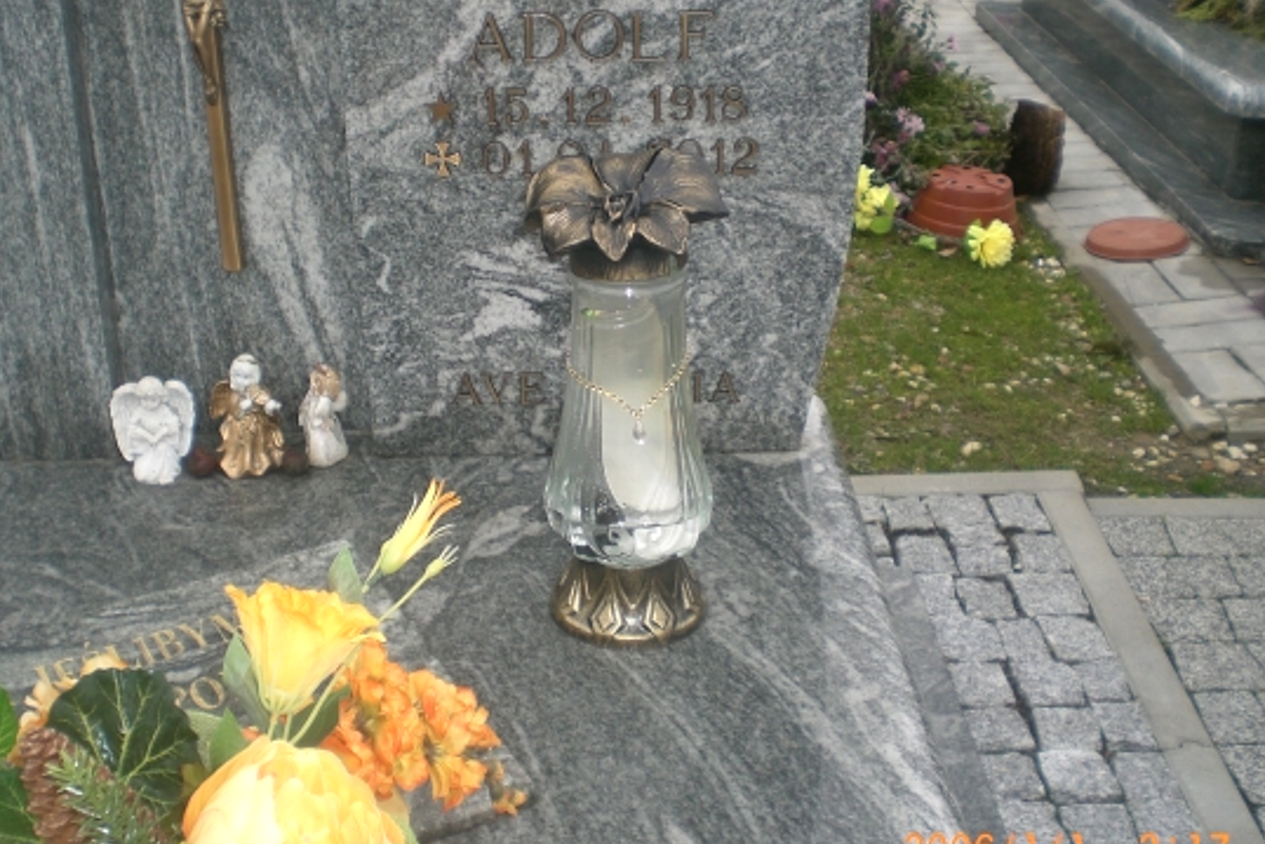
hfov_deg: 41.9
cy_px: 400
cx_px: 569
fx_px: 1652
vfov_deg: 28.7
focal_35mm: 47
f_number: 3.1
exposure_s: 1/80
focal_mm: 6.3
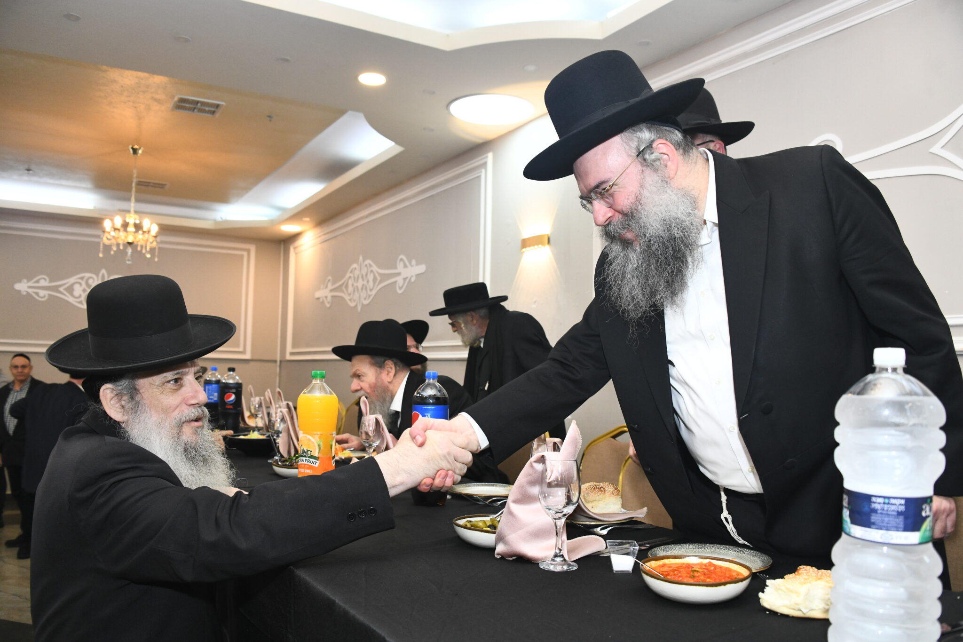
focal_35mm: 28
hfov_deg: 65.5
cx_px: 482
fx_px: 749
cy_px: 321
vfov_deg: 46.4
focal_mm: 28
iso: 1600
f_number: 5.6
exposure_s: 1/125
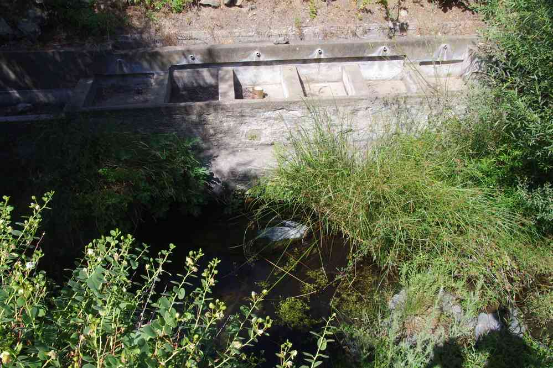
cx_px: 276
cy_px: 184
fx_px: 507
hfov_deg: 57.2
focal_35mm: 33
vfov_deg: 40.0
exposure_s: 1/50
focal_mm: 21.9
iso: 200
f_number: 11
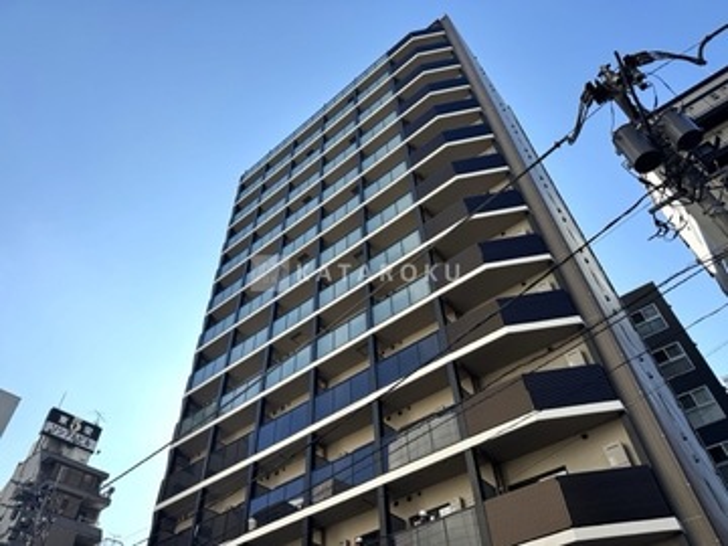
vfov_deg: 56.8
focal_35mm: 24
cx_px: 364
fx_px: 505
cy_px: 273
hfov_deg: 71.6
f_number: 1.78
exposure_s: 1/5348
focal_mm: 6.76
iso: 80
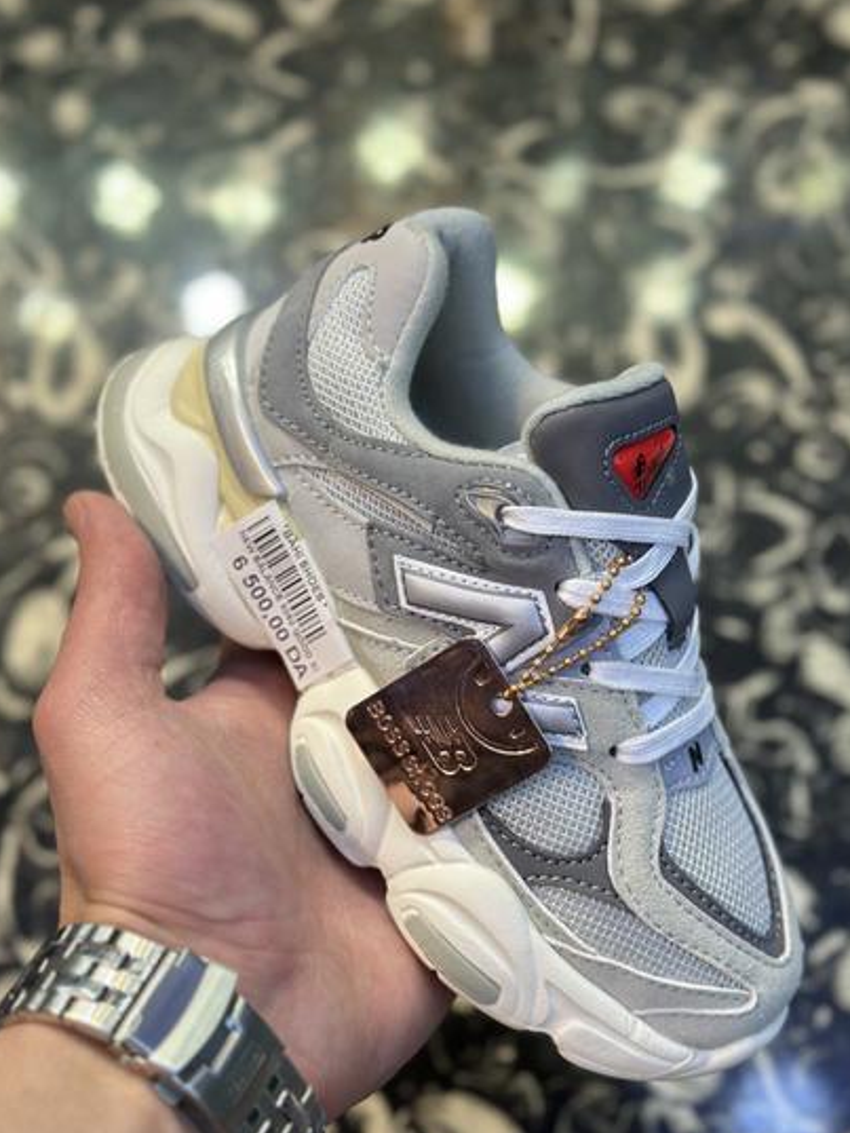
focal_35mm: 54
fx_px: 1767
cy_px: 614
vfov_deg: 35.5
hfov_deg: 27.0
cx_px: 433
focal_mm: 6.86
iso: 64
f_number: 1.78
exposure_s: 1/174
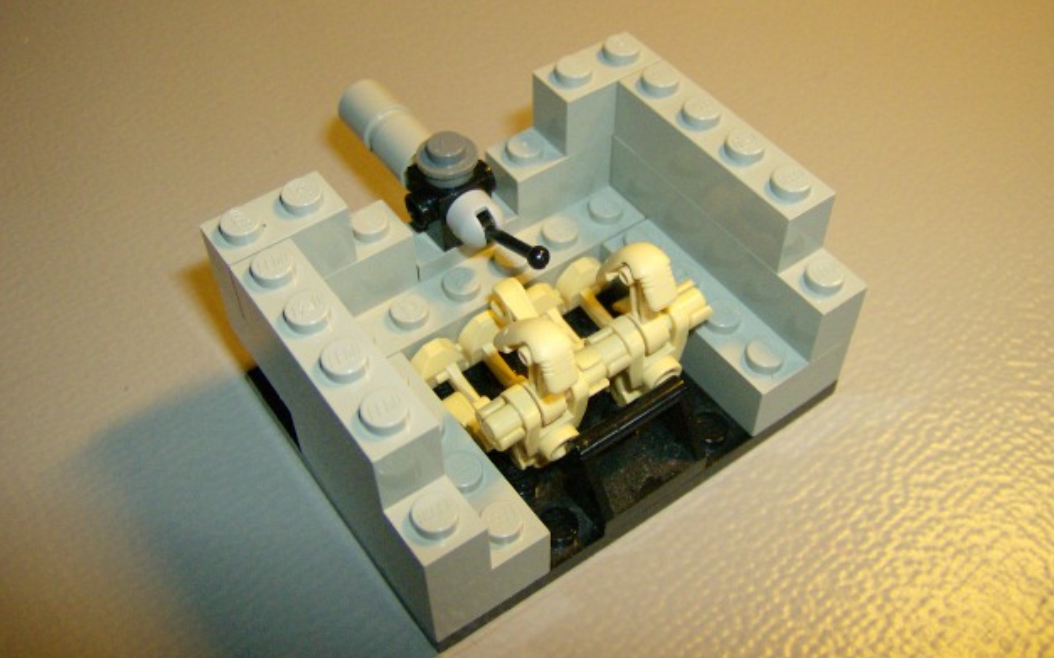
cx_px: 537
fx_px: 1120
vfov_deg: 32.6
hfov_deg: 50.4
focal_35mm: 39
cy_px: 259
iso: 200
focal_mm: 6
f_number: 2.8
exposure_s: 1/60
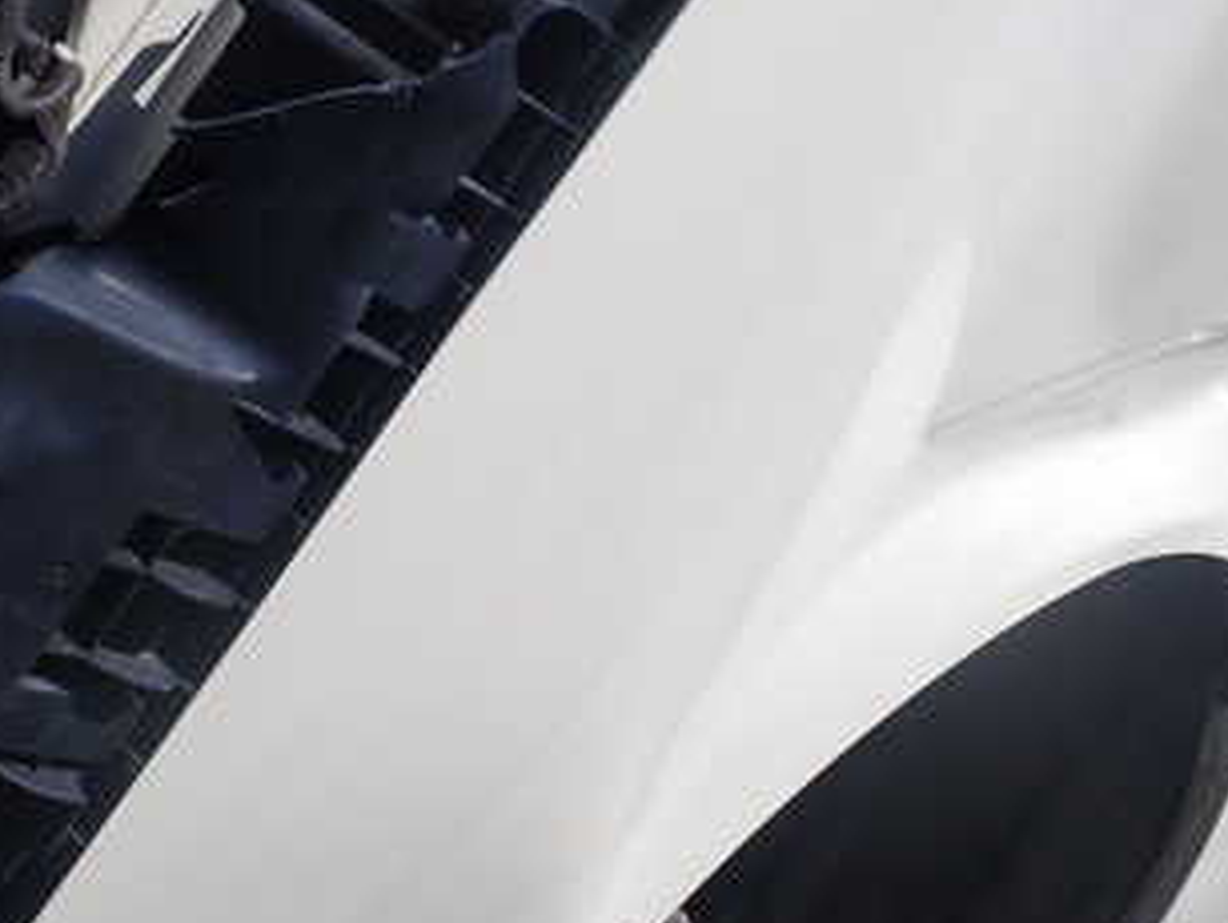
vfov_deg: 29.4
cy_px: 277
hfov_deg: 37.9
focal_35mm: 49
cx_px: 919
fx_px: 1740
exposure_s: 1/320
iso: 100
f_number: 8
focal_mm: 4.5
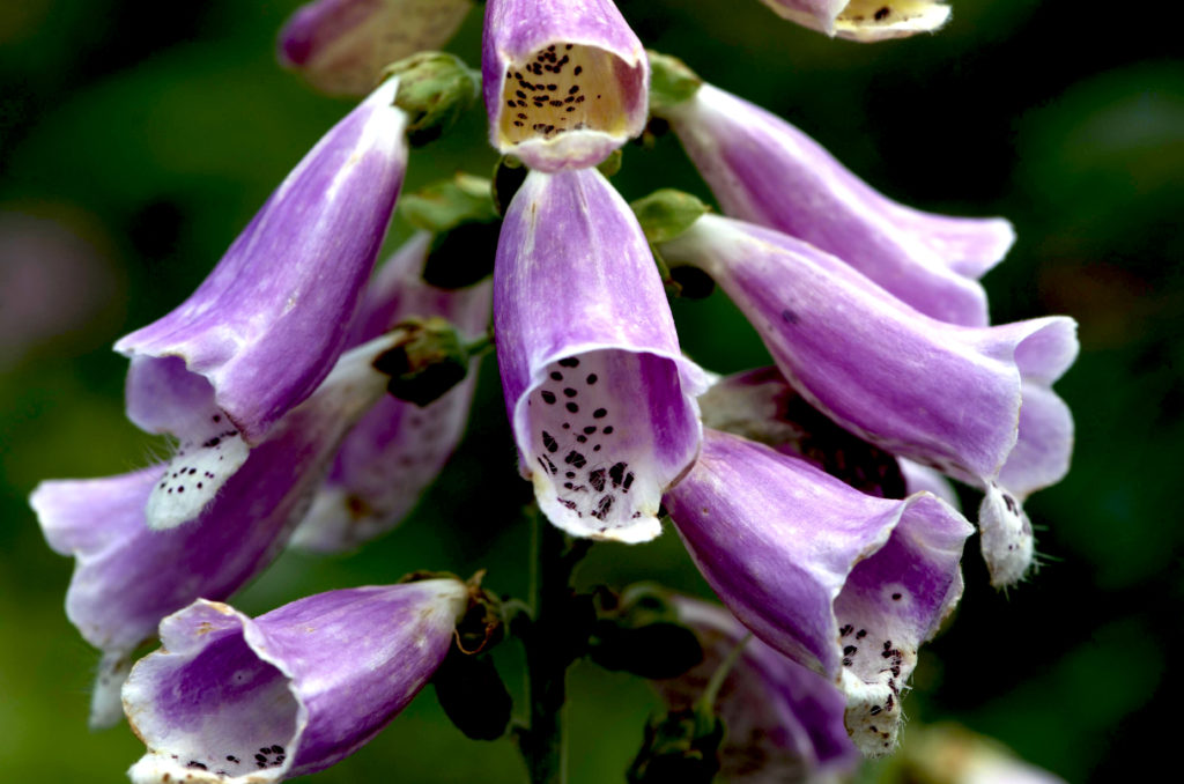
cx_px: 592
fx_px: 5169
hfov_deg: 13.1
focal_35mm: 158
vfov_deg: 8.7
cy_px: 392
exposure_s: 1/250
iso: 100
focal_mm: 105
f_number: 9
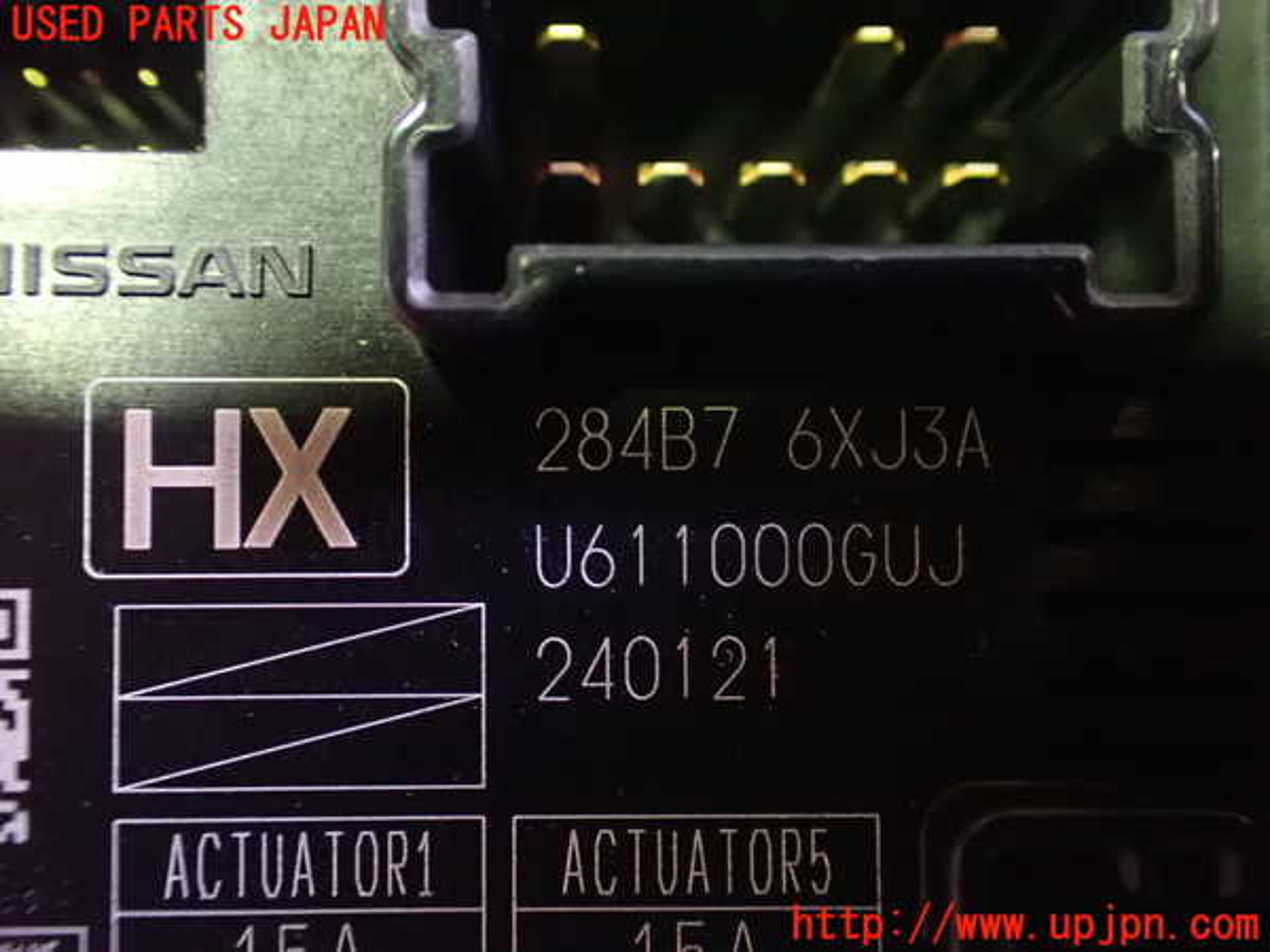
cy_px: 476
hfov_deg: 51.4
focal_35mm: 36
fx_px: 1321
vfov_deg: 39.7
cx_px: 635
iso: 1600
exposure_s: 1/15
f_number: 2.5
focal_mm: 6.37
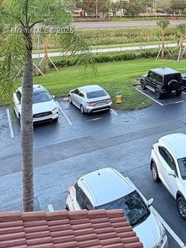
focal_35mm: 42
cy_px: 31
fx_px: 301
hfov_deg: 28.4
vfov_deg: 41.7
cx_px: 239
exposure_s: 1/119
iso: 125
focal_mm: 2.22
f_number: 2.2
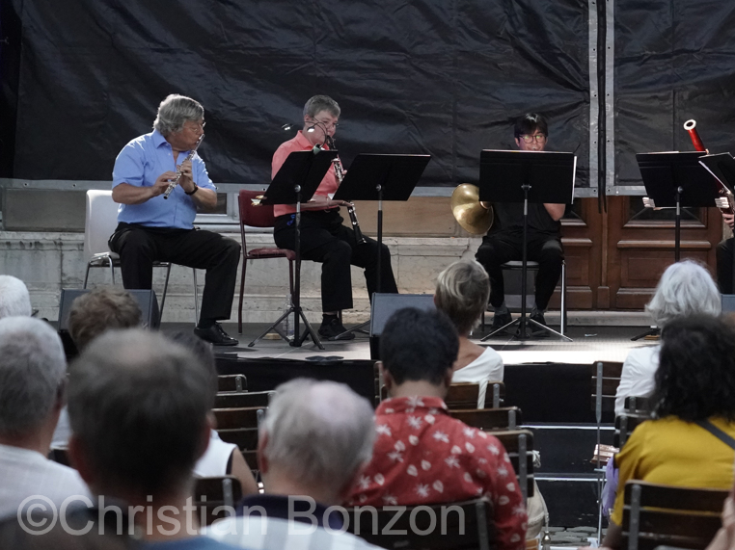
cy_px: 199
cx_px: 538
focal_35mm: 103
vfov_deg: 14.3
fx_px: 2186
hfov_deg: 19.0
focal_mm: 68
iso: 10000
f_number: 4
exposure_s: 1/200
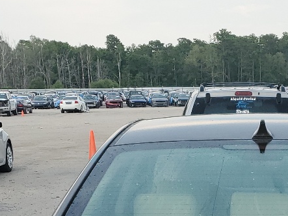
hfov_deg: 20.4
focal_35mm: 94
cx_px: 261
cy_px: 360
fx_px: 782
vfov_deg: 14.3
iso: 50
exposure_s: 1/500
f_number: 1.5
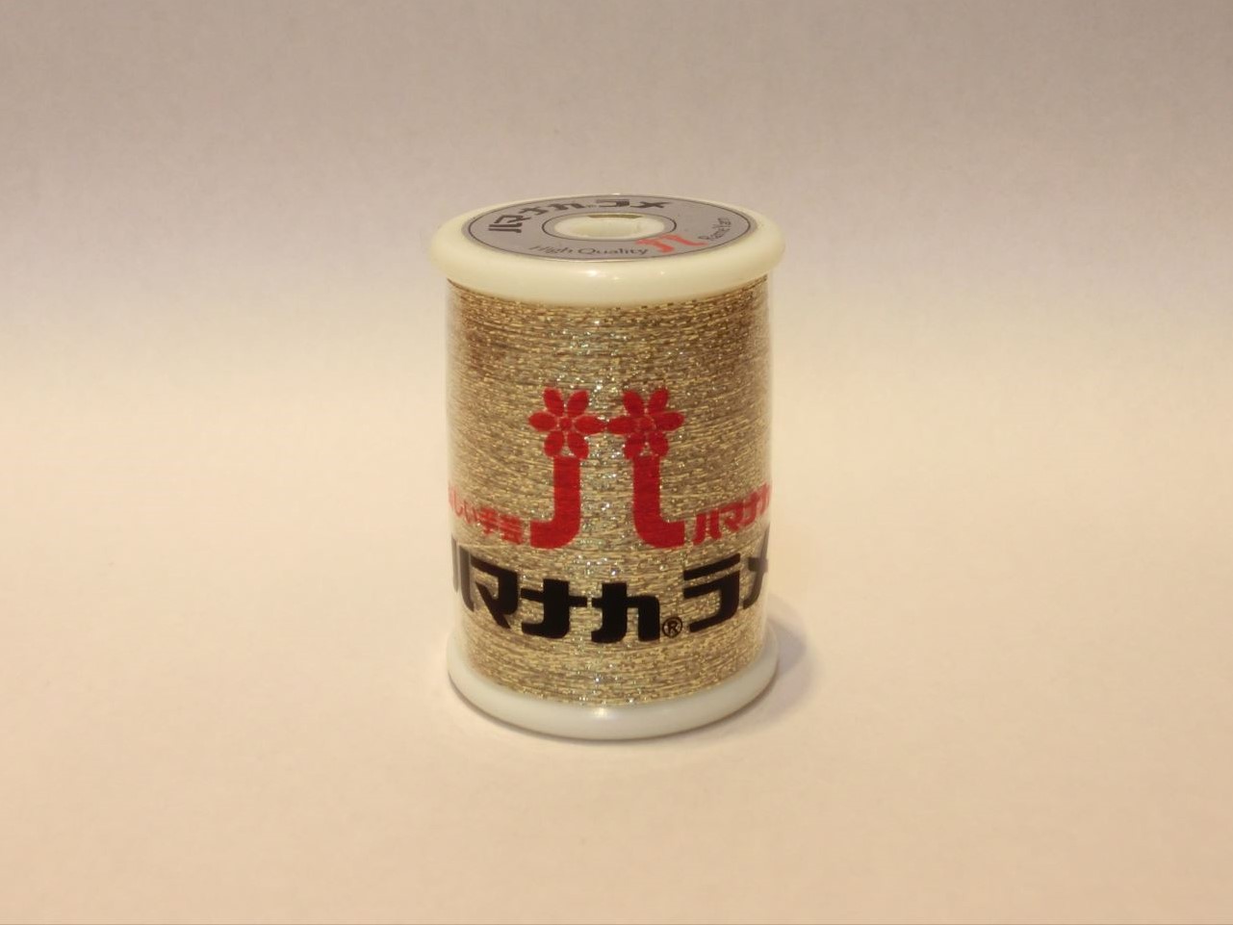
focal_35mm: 40
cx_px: 616
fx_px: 1425
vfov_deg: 36.0
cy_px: 462
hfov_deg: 46.8
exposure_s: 1/125
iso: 200
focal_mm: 7.15
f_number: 4
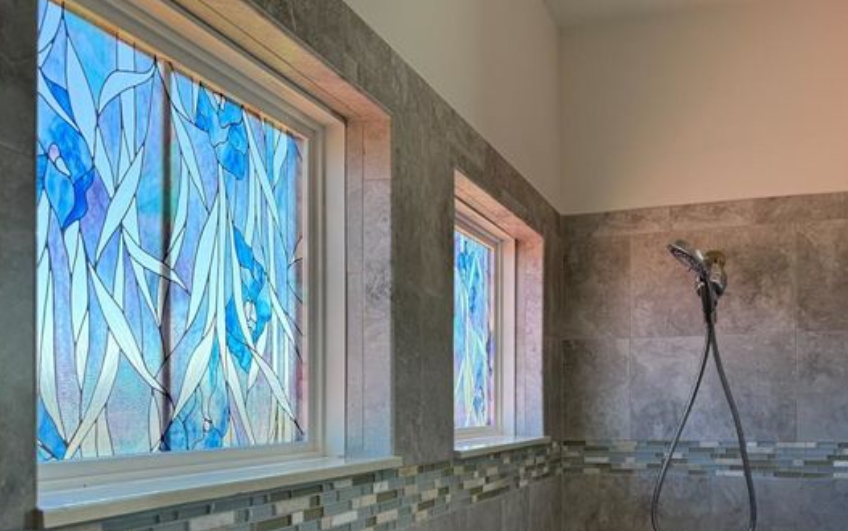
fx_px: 786
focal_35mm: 34
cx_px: 522
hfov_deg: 56.1
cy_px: 399
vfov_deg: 36.4
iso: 100
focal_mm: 6.76
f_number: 1.78
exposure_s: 1/348
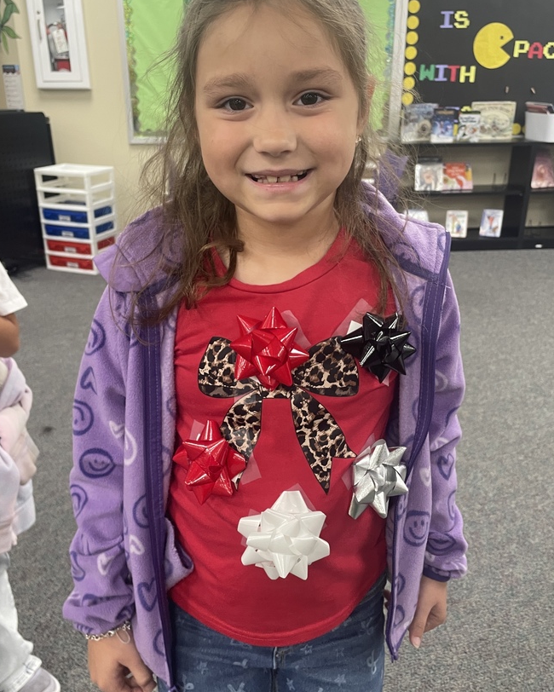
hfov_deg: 45.8
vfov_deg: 55.6
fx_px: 656
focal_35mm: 32
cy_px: 337
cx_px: 275
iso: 125
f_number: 1.6
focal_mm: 4.2
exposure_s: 1/60
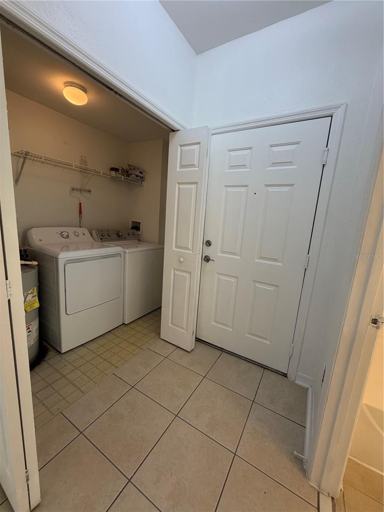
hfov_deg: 85.7
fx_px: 207
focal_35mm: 14
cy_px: 256
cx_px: 192
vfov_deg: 102.1
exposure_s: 1/120
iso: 160
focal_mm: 2.22
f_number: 2.2
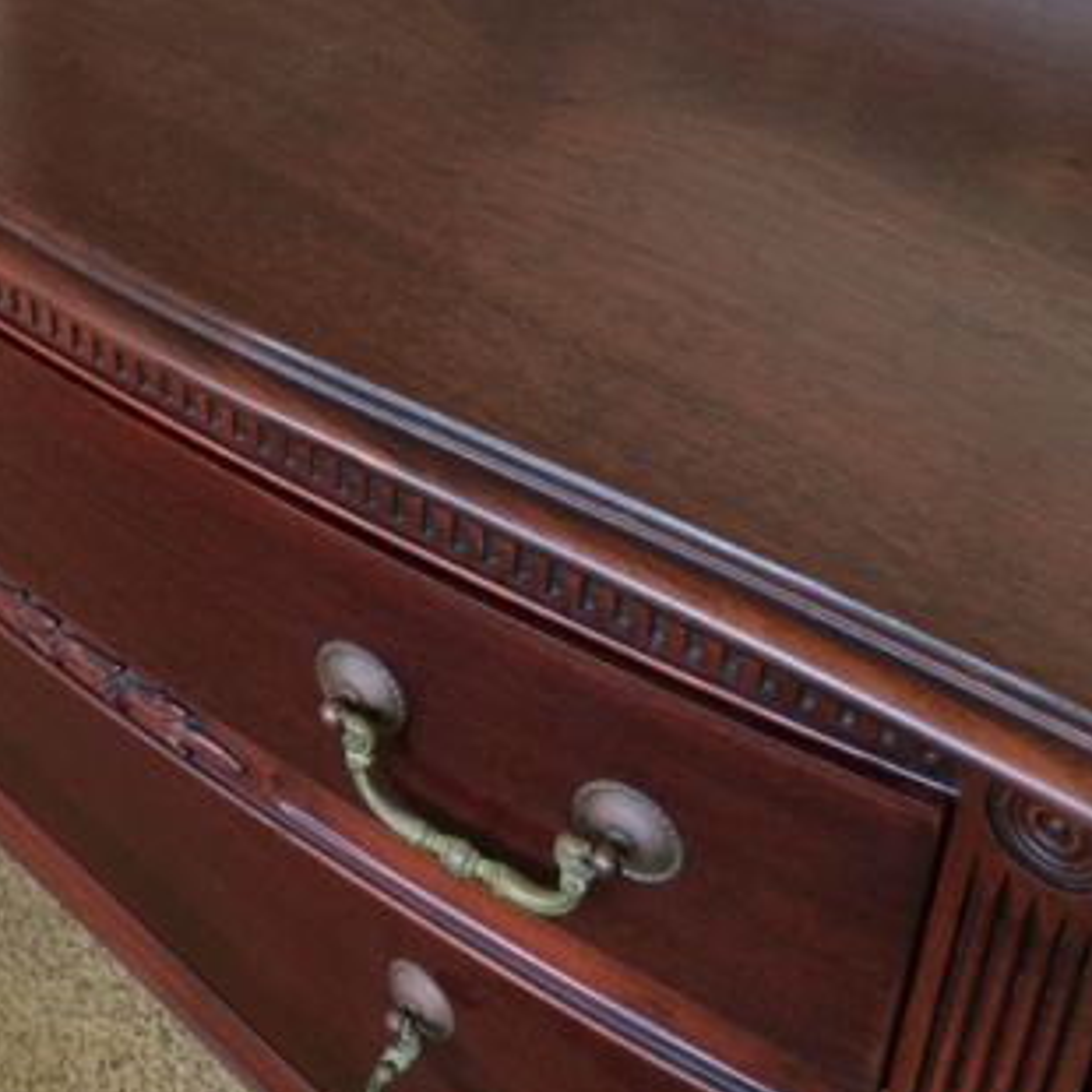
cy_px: 271
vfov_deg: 31.6
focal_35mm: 53
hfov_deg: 31.3
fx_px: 1892
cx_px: 201
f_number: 2.2
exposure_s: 1/30
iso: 100
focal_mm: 4.15
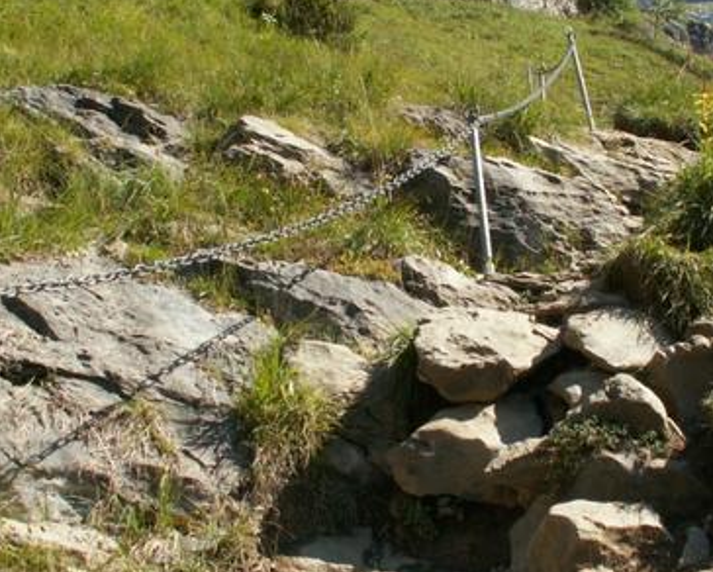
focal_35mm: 60
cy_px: 212
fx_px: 1267
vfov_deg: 25.3
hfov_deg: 31.3
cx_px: 435
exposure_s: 1/160
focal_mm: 5.86
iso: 50
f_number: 5.6
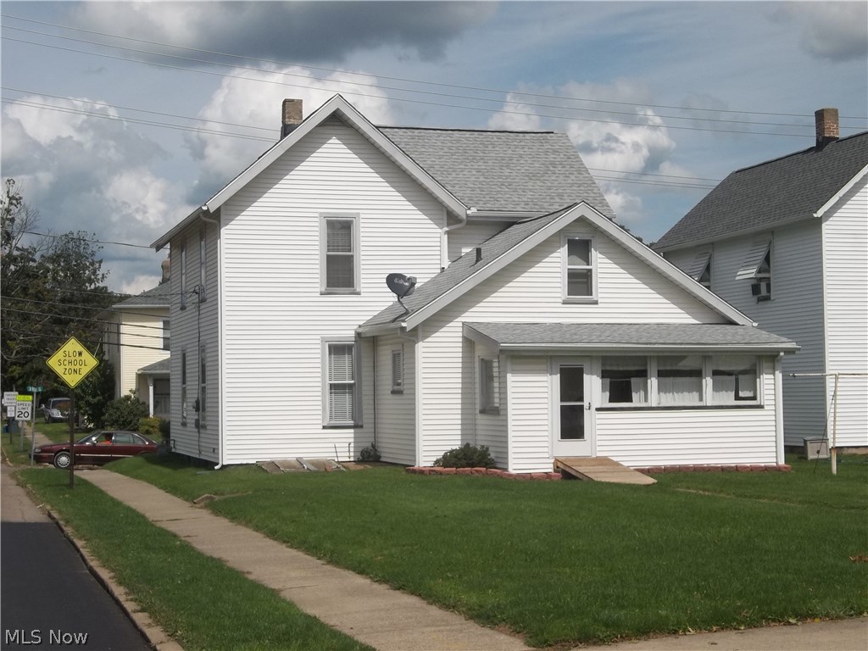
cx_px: 434
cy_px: 326
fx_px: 1580
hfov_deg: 30.7
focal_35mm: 63
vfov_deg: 23.3
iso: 80
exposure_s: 1/400
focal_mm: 11.3
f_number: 9.6
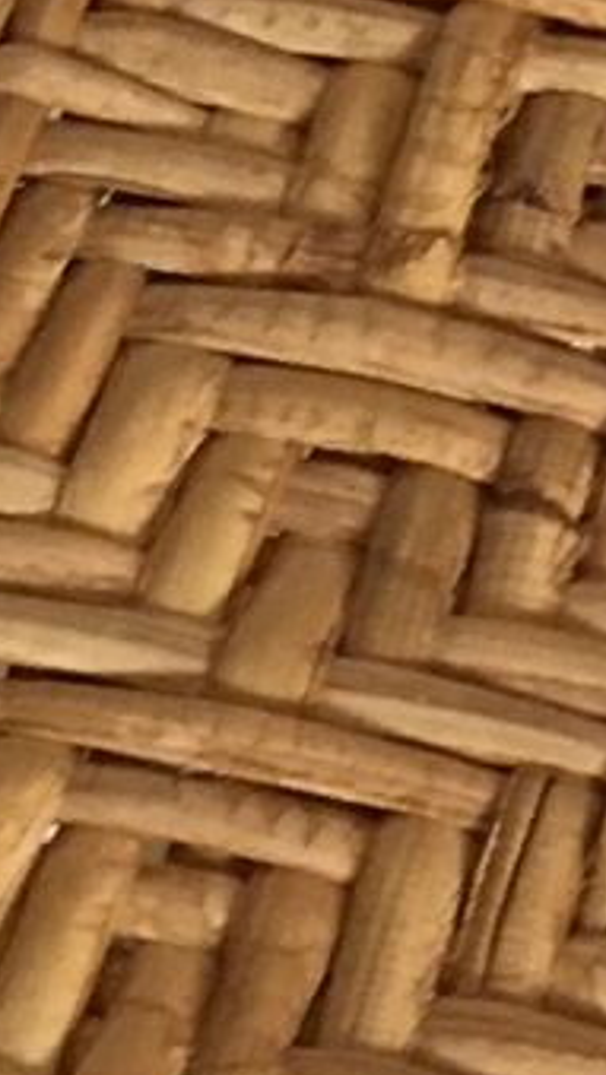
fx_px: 5364
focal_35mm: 188
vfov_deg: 10.7
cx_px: 825
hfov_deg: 6.4
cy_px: 1985
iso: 160
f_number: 2.2
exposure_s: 1/33
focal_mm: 4.15
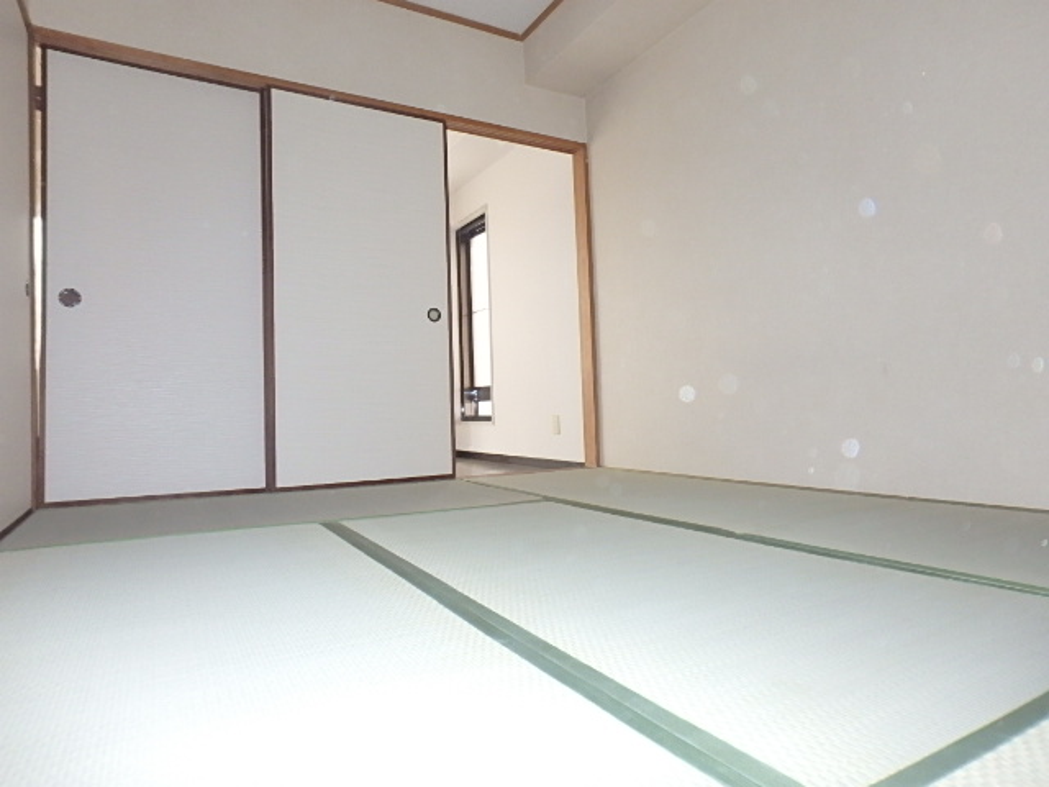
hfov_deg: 79.0
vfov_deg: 63.4
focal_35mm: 21
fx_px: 636
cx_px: 524
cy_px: 394
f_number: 3.5
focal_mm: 3.7
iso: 400
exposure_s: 1/30
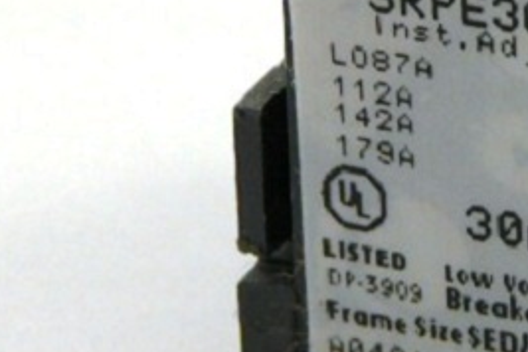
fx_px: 6189
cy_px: 173
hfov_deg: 4.9
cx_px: 609
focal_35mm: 422
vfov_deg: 3.3
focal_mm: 16.6
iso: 100
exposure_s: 1/50
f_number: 3.6
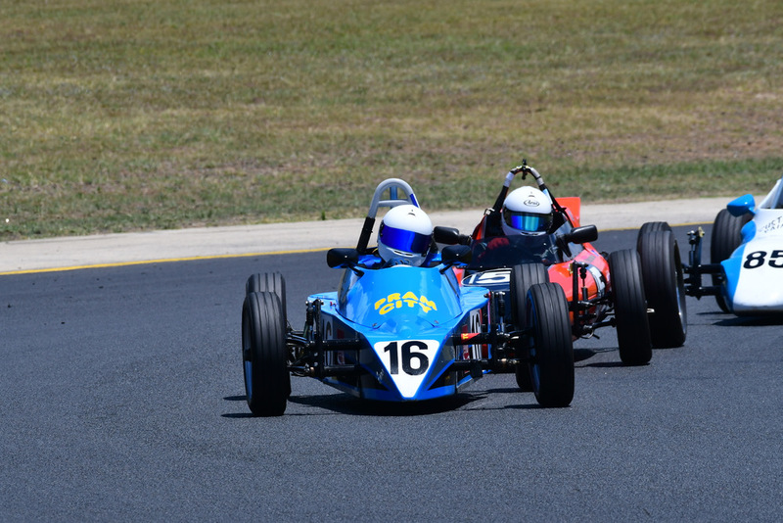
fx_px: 11422
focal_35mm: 525
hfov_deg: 3.9
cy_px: 262
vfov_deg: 2.6
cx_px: 392
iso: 320
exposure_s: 1/640
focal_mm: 350
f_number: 11
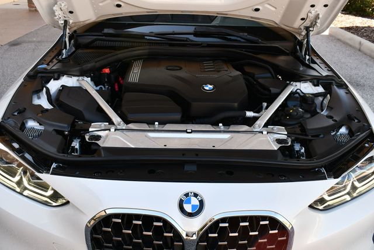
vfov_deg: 36.9
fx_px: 374
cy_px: 125
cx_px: 187
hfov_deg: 53.1
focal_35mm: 36
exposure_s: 1/250
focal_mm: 18
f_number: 5.6
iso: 360
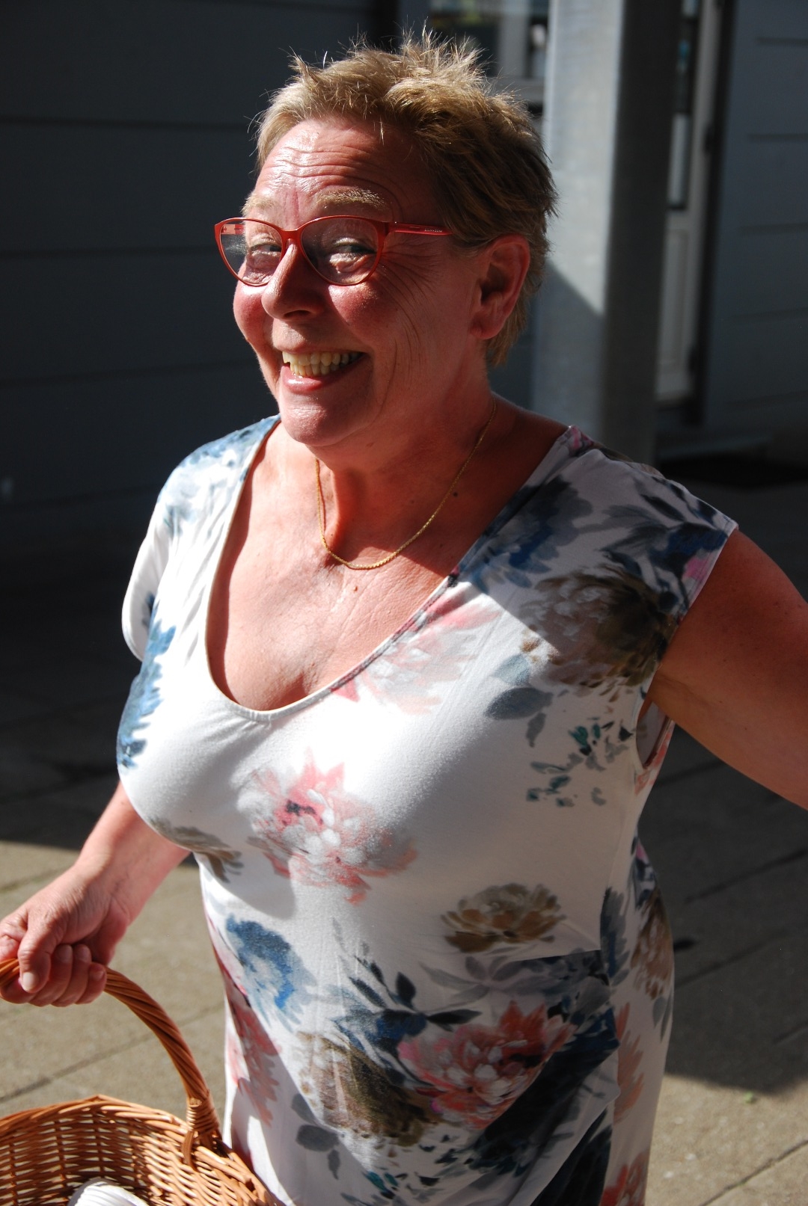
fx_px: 2266
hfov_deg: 20.2
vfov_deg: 29.8
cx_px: 404
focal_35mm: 68
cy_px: 603
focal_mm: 45
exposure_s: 1/800
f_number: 4.8
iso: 200
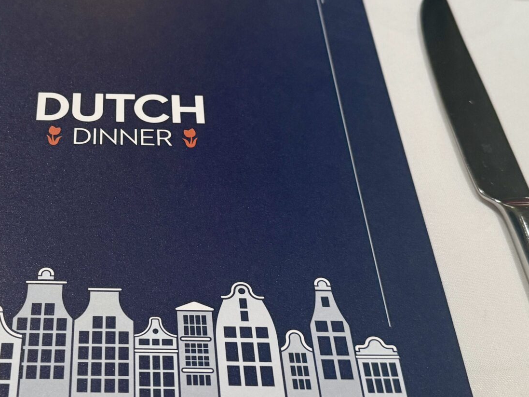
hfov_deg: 33.6
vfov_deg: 26.0
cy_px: 136
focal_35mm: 56
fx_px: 856
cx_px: 128
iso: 320
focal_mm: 6.76
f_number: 1.78
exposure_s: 1/60
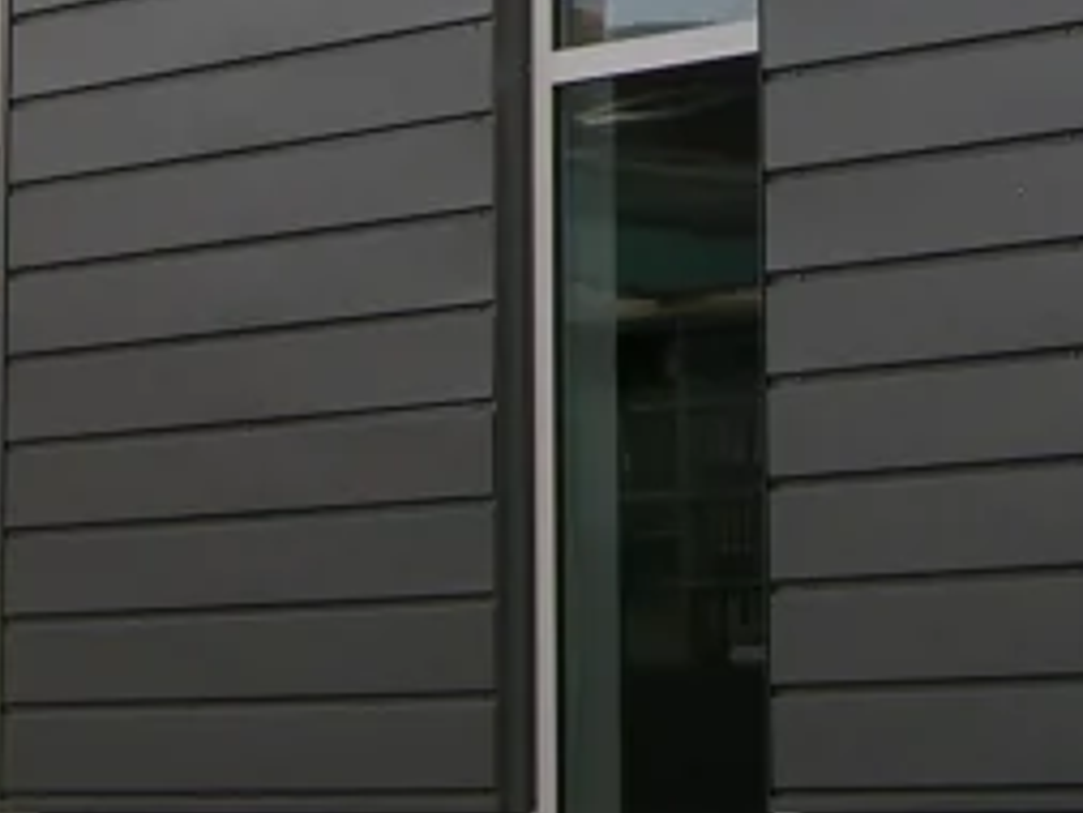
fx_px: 5196
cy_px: -479
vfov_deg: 8.7
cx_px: 959
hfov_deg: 11.8
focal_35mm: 166
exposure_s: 1/112
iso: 50
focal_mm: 8.9
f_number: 5
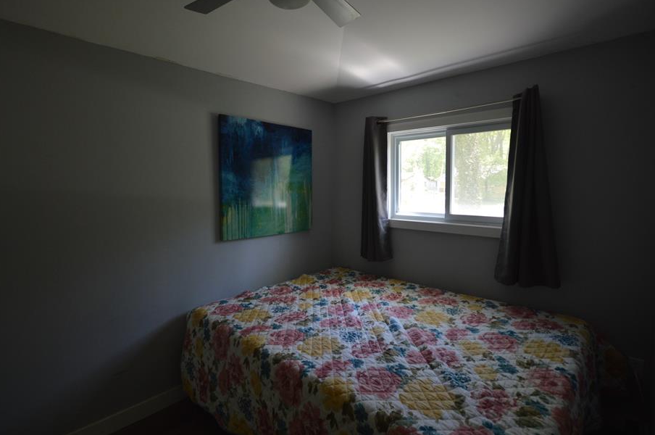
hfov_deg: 93.3
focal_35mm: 17
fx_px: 309
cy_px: 196
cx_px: 320
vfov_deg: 70.1
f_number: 4
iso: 400
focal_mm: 10
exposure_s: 1/60
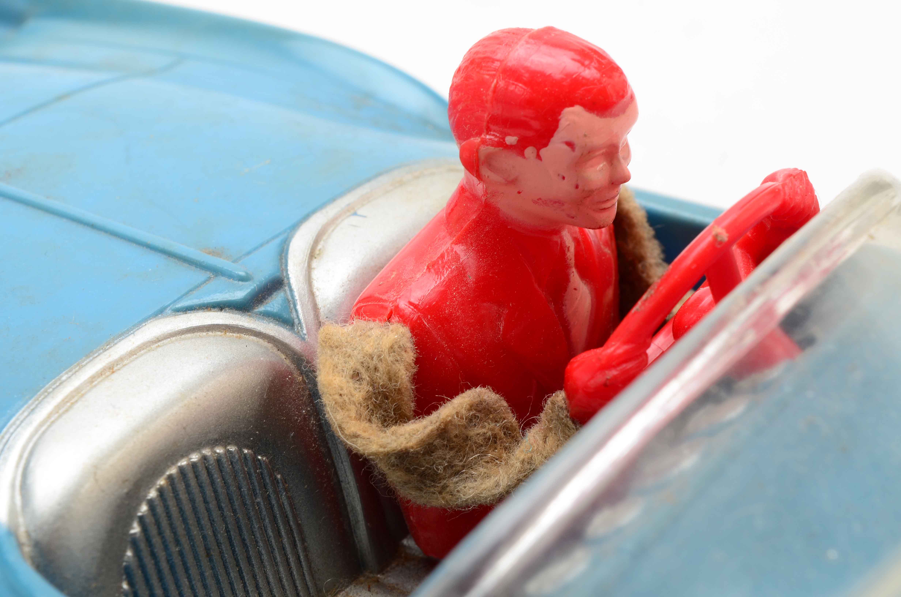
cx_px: 450
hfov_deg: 24.7
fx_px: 2061
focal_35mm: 82
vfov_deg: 16.5
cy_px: 298
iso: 100
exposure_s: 1/160
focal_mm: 55
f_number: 20
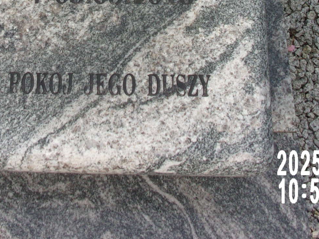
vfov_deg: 18.6
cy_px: -69
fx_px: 682
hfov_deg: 26.1
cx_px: 95
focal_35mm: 74
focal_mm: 5.1
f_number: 10.8
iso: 80
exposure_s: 1/75
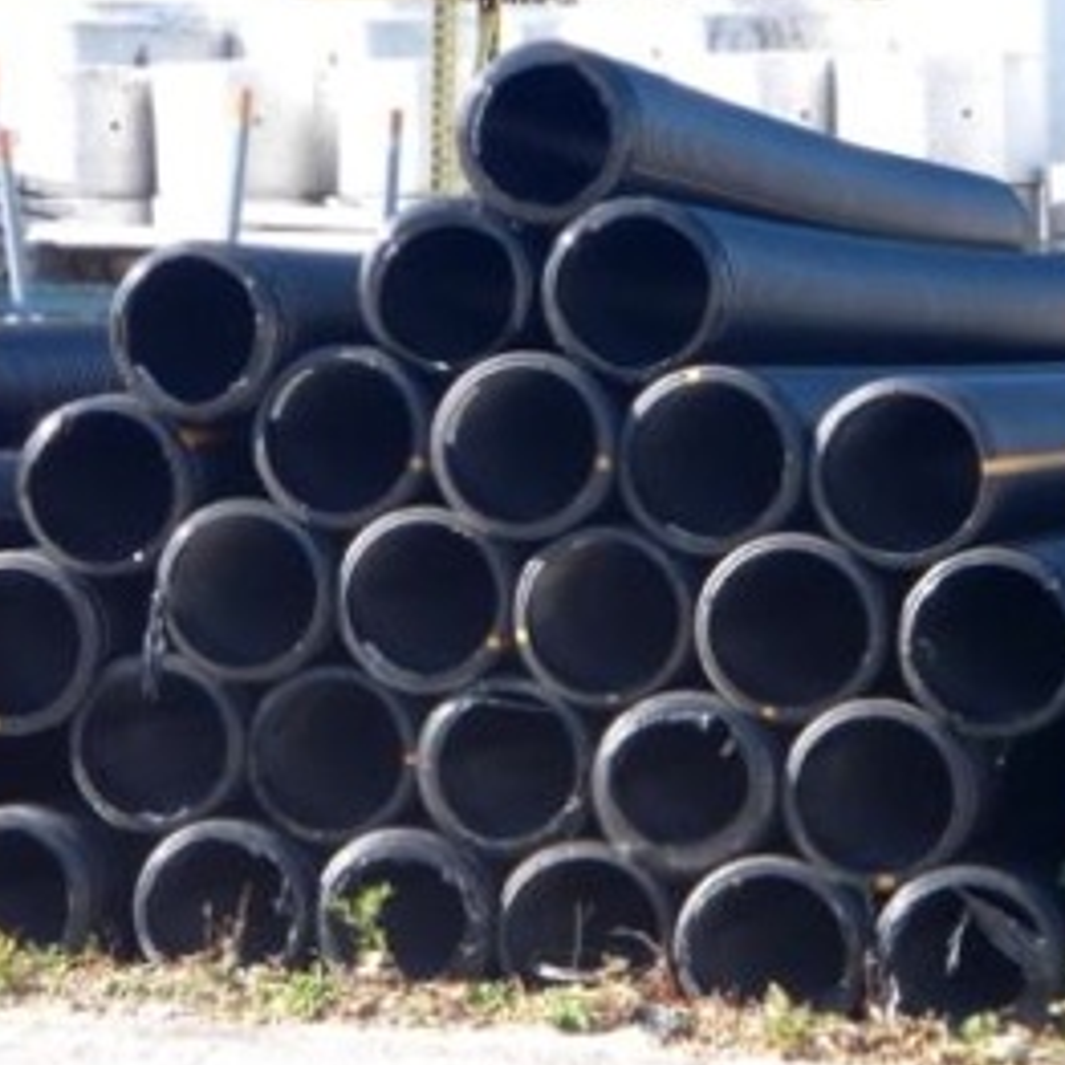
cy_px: 561
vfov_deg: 11.3
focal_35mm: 154
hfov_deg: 11.3
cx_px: 313
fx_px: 5360
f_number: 5
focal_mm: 20.1
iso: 80
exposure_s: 1/125
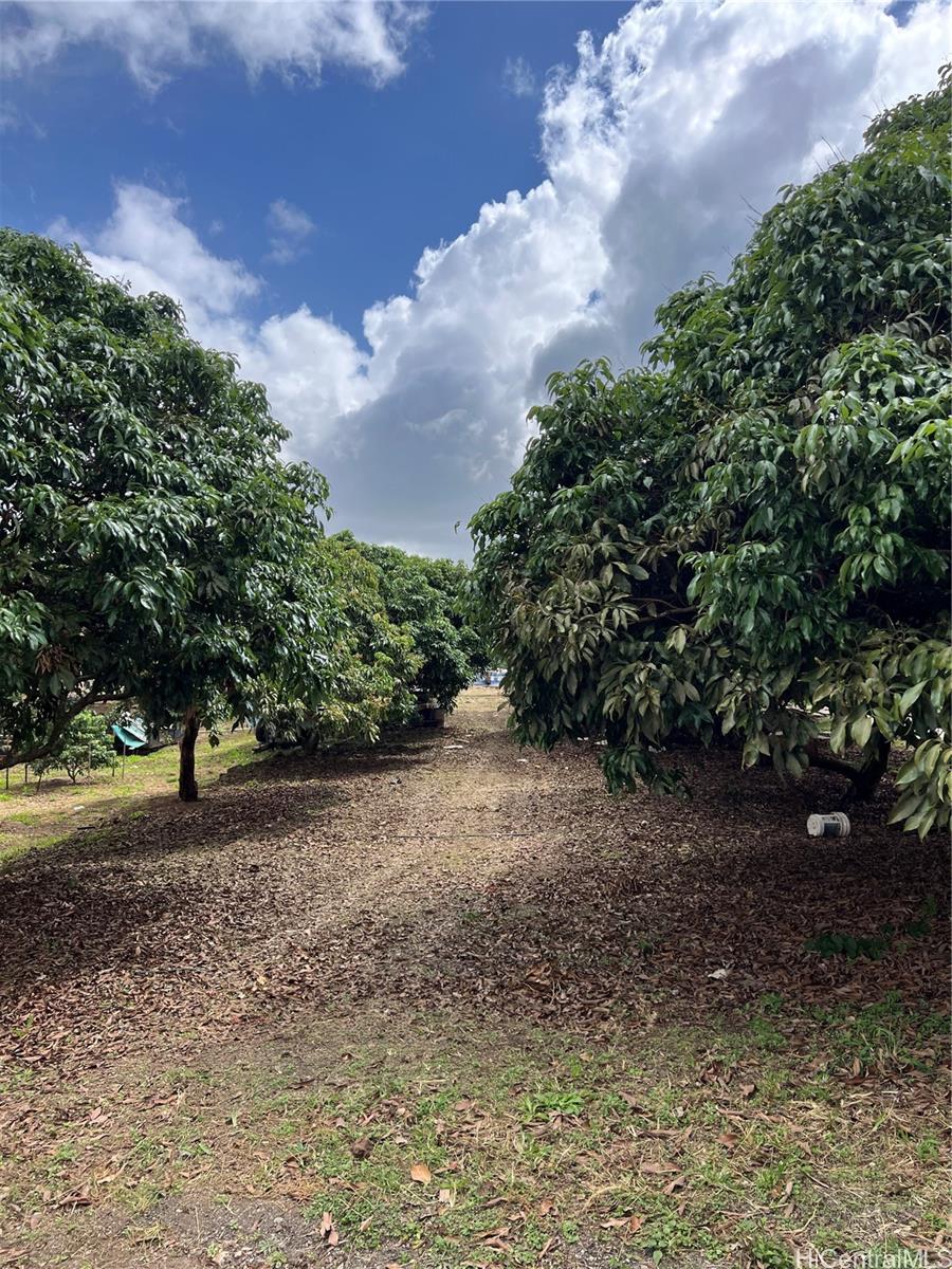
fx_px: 953
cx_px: 476
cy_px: 634
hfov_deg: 53.1
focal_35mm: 26
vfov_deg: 67.3
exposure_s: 1/2915
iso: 50
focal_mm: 5.7
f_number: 1.5
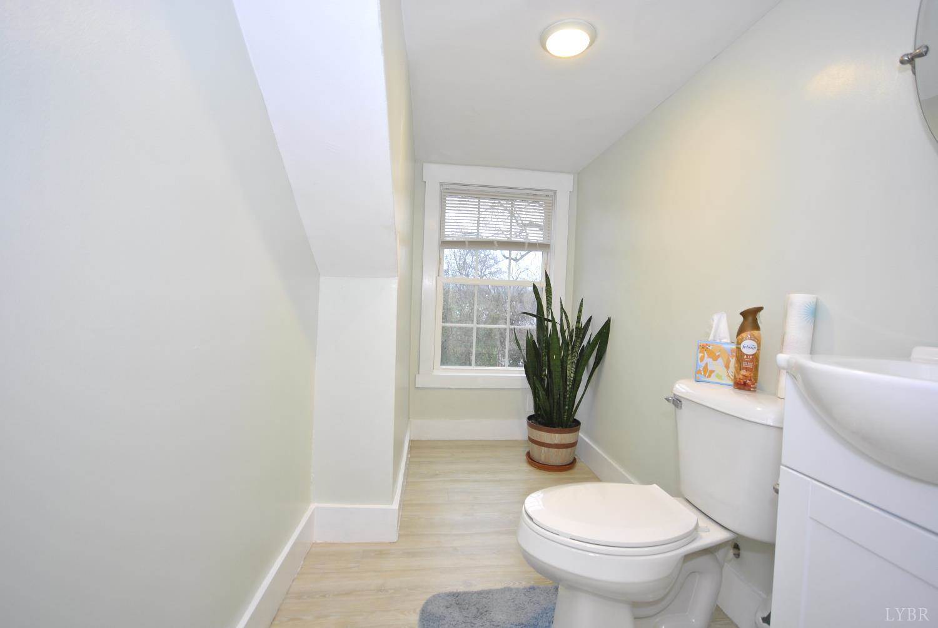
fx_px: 391
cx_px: 469
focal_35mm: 15
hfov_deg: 100.3
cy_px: 314
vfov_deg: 77.5
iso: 200
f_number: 4
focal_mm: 10
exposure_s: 1/30
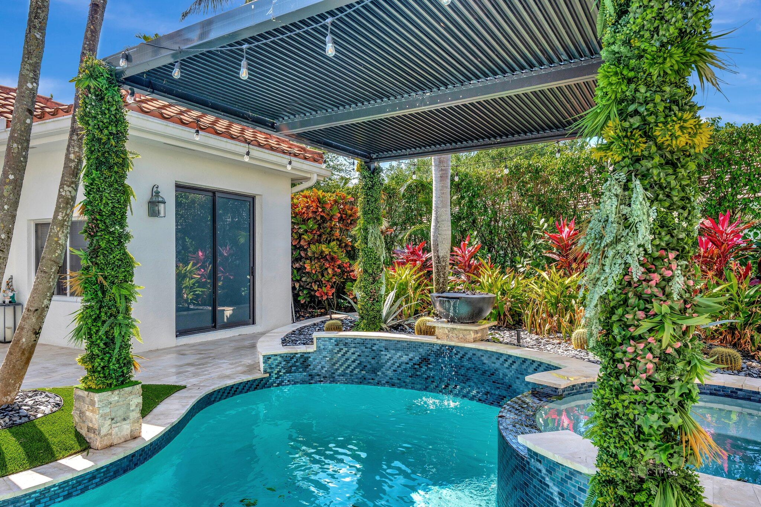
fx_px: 507
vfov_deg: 53.1
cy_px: 254
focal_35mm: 24
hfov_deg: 73.7
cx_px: 380
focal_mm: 24
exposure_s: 1/250
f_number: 8
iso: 400
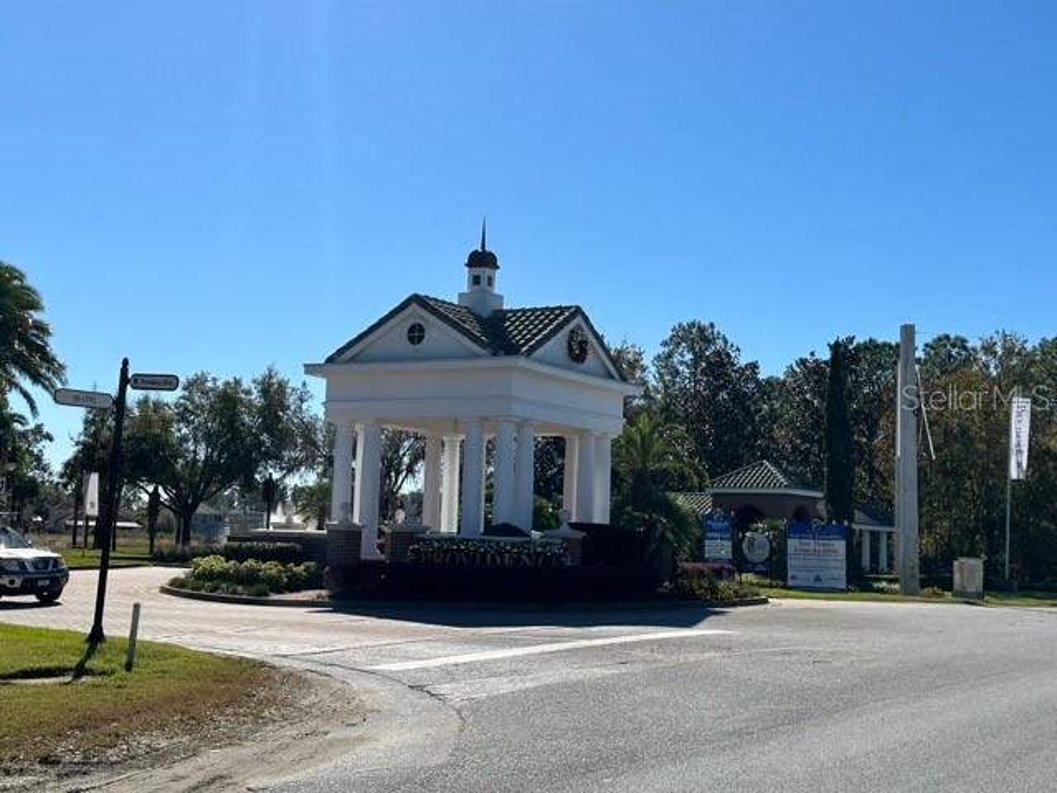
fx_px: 1466
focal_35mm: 48
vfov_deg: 30.3
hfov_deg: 39.7
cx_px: 528
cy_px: 396
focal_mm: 6.86
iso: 64
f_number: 1.78
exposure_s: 1/6211
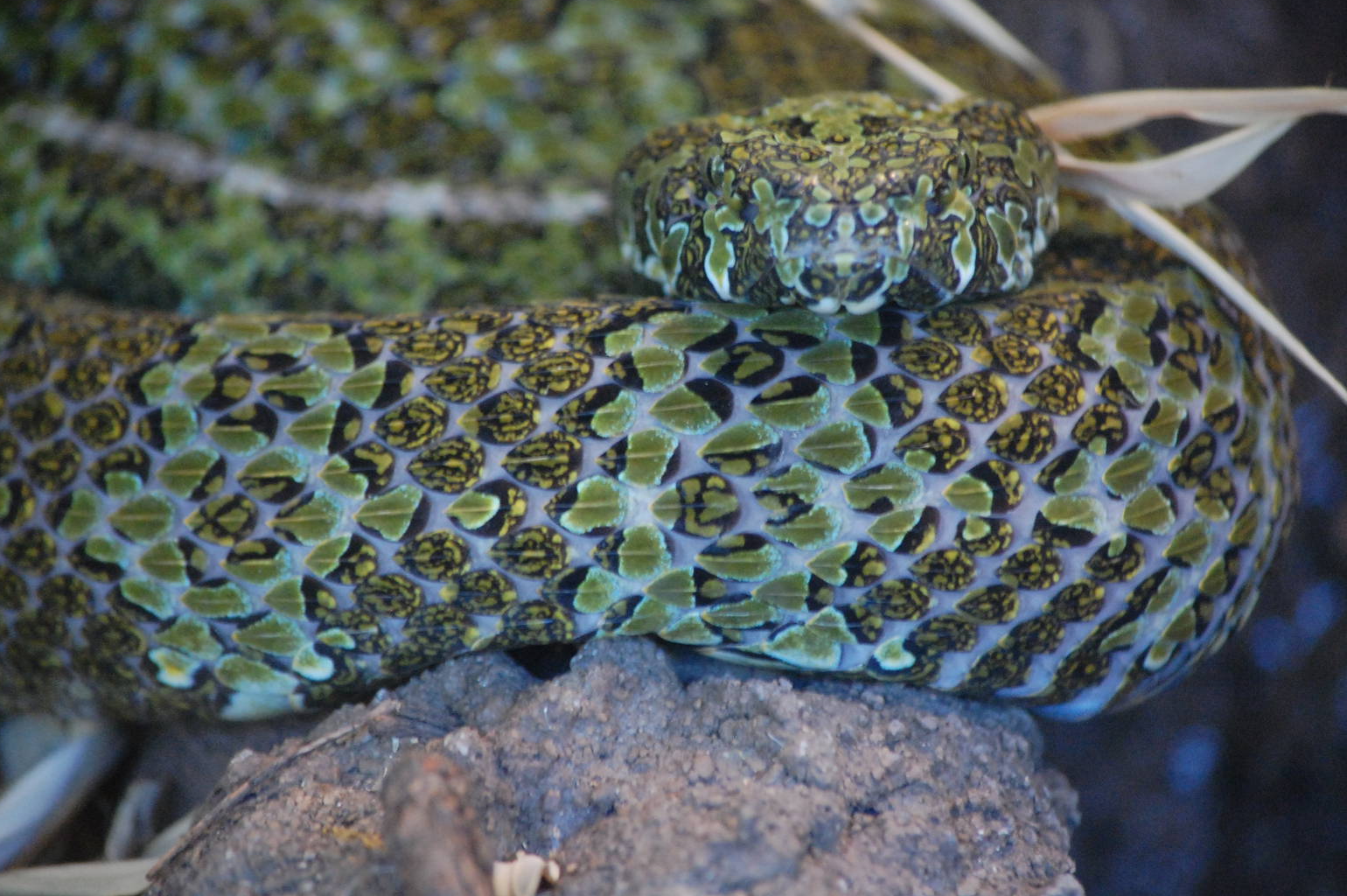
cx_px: 689
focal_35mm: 242
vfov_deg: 5.7
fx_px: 9029
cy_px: 431
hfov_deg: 8.5
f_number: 5
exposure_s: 1/25
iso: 1600
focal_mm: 155
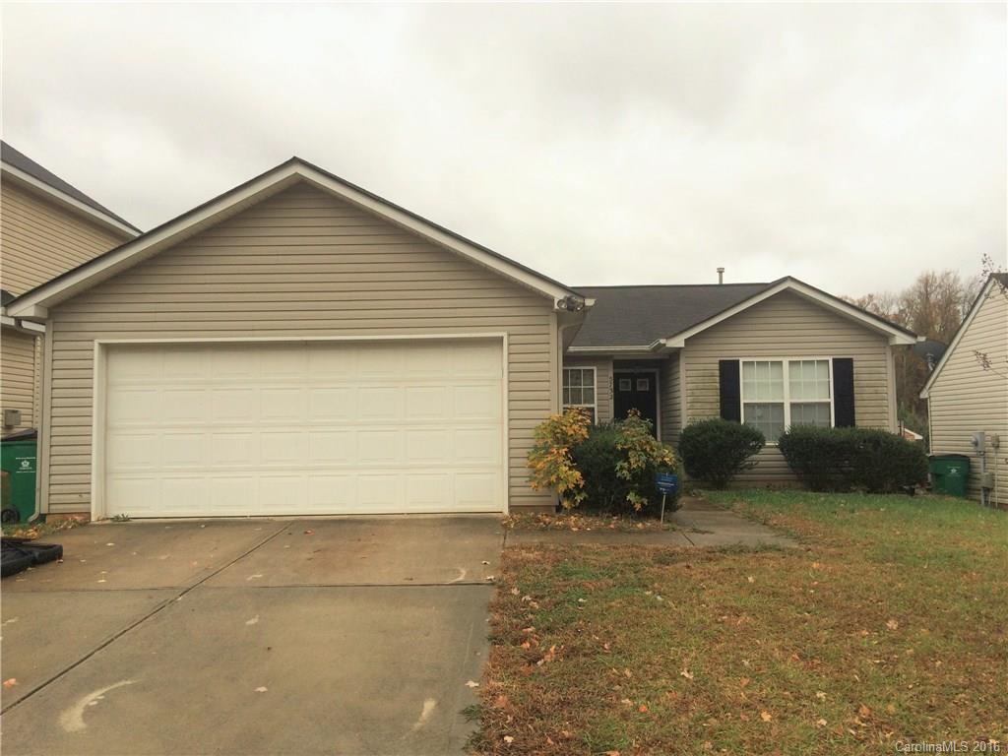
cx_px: 504
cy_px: 378
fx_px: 844
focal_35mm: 29
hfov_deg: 61.7
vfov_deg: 48.2
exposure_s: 1/402
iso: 32
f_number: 2.2
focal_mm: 4.15
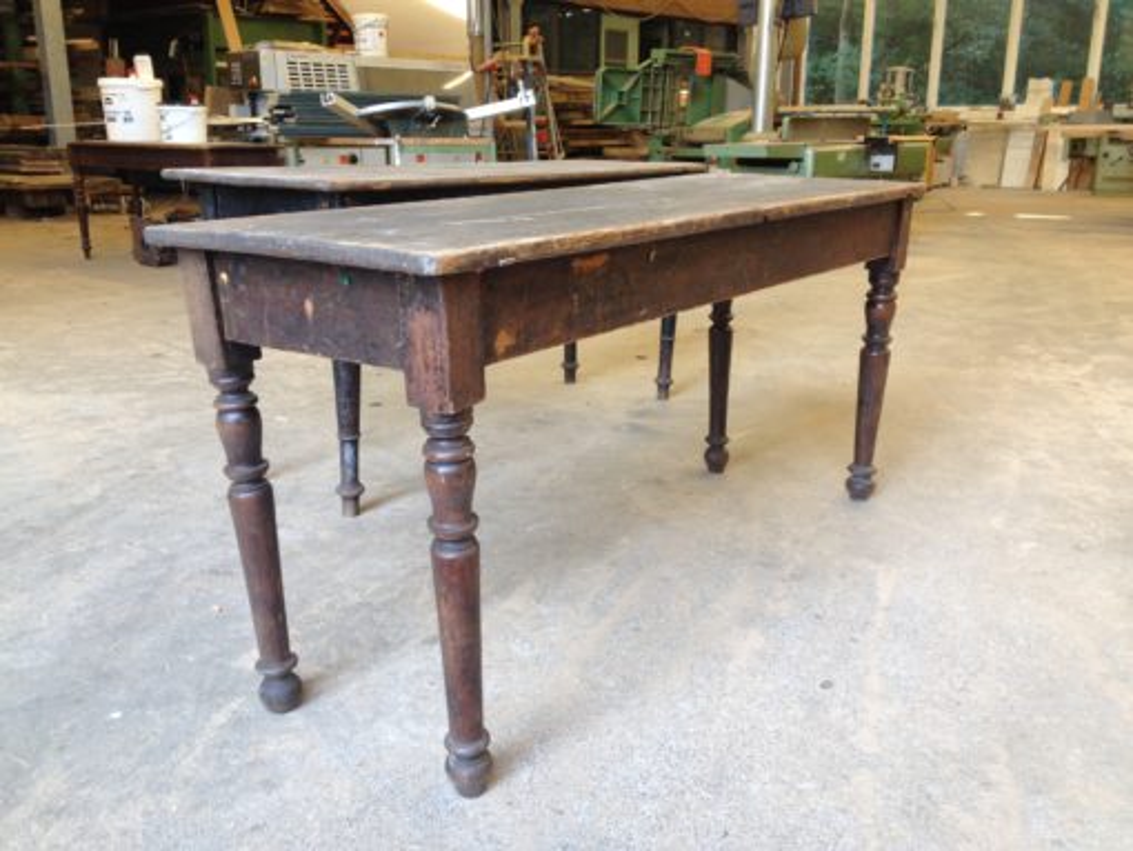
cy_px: 426
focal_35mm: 35
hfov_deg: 52.6
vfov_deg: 40.7
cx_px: 566
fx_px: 1146
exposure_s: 1/20
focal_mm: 4.28
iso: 50
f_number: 2.4
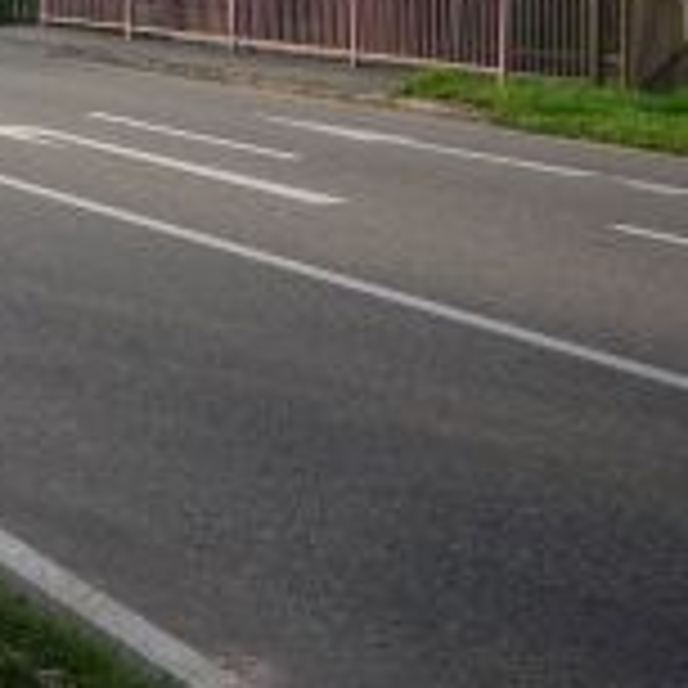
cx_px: -175
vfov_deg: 18.7
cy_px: -85
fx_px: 2001
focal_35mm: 89
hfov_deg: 18.3
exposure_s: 1/200
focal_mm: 5.2
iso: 100
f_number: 4
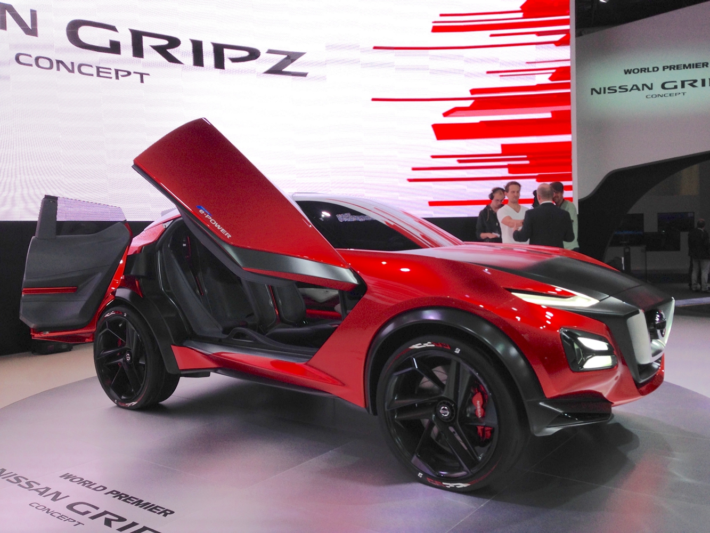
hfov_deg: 55.3
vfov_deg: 43.0
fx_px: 677
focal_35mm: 33
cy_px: 266
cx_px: 355
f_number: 2.4
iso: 50
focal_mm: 4.12
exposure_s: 1/390
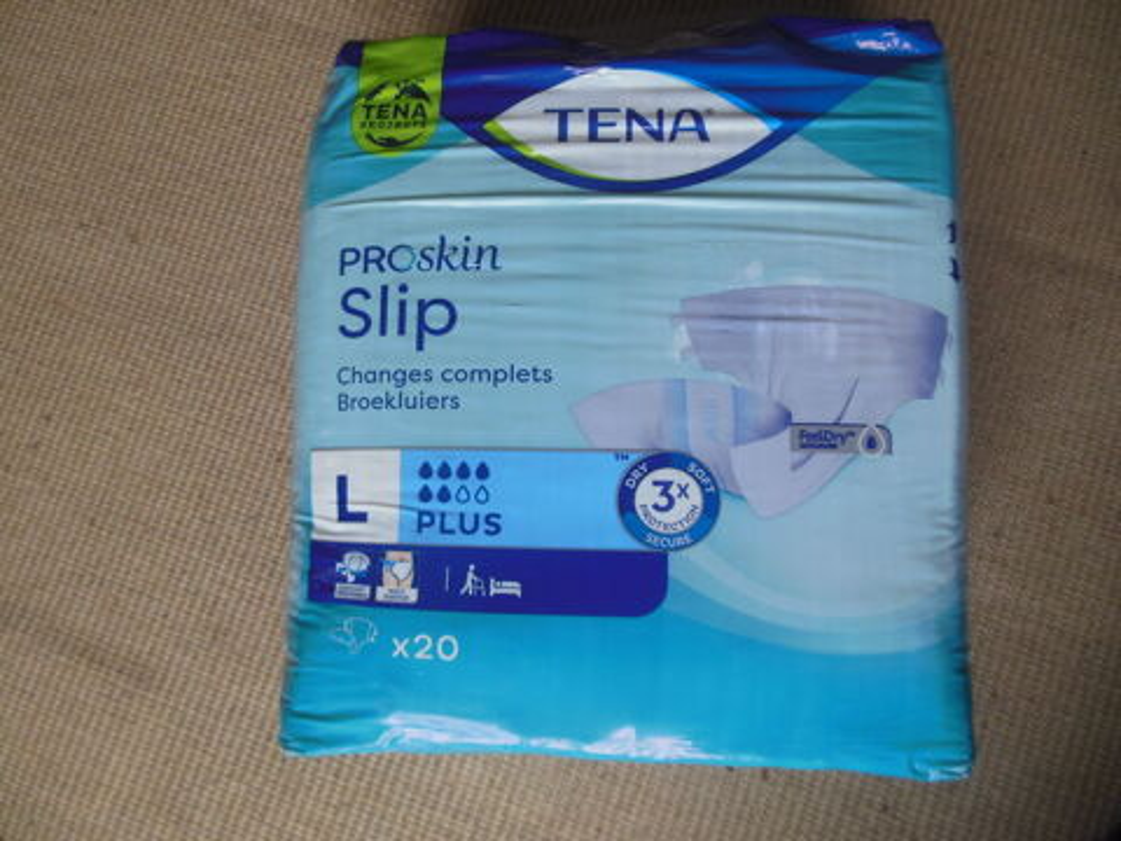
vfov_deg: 54.9
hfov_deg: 69.4
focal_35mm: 25
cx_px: 560
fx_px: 810
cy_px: 420
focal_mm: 4.5
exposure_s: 1/30
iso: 125
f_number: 3.2
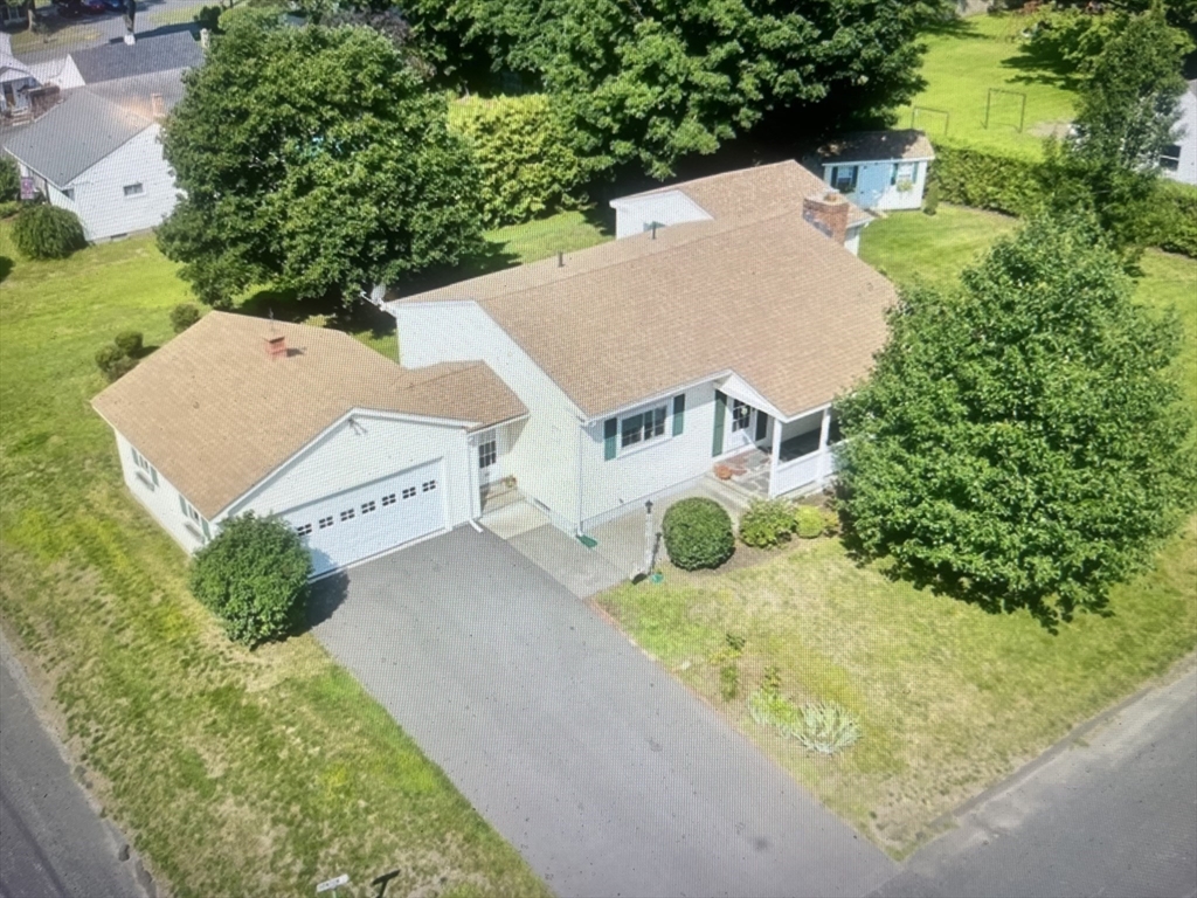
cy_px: 449
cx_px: 598
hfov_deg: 67.3
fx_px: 899
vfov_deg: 53.1
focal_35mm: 26
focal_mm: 5.1
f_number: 1.6
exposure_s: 1/120
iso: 64
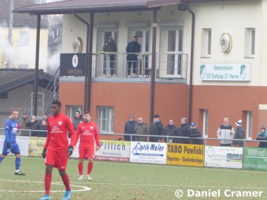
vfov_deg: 4.0
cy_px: 100
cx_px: 134
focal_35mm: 373
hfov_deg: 5.3
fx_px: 2879
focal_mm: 66.8
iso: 400
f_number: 6
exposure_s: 1/100
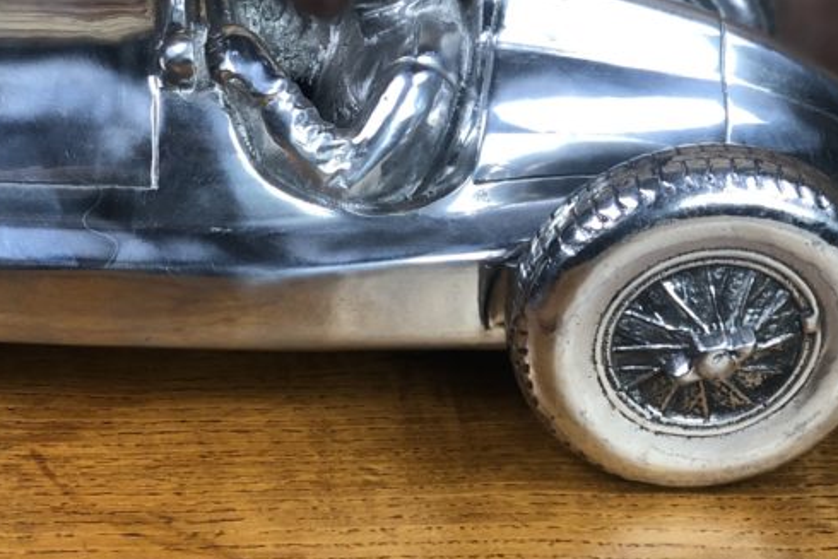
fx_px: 2631
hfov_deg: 17.9
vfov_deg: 12.1
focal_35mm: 113
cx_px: 118
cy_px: 133
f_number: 2.4
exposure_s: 1/50
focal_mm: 6
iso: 32
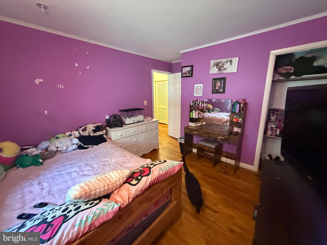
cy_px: 122
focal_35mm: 14
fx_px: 132
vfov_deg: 85.7
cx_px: 164
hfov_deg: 102.1
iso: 1250
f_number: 2.2
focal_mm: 2.22
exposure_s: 1/60
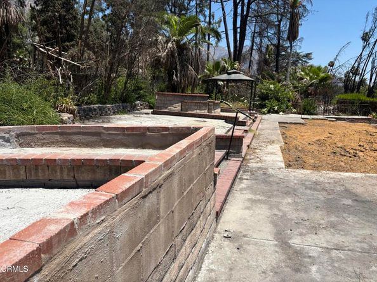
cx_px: 188
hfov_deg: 67.3
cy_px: 141
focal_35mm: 26
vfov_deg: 53.0
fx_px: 283
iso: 50
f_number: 1.6
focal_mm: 5.96
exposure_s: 1/3623
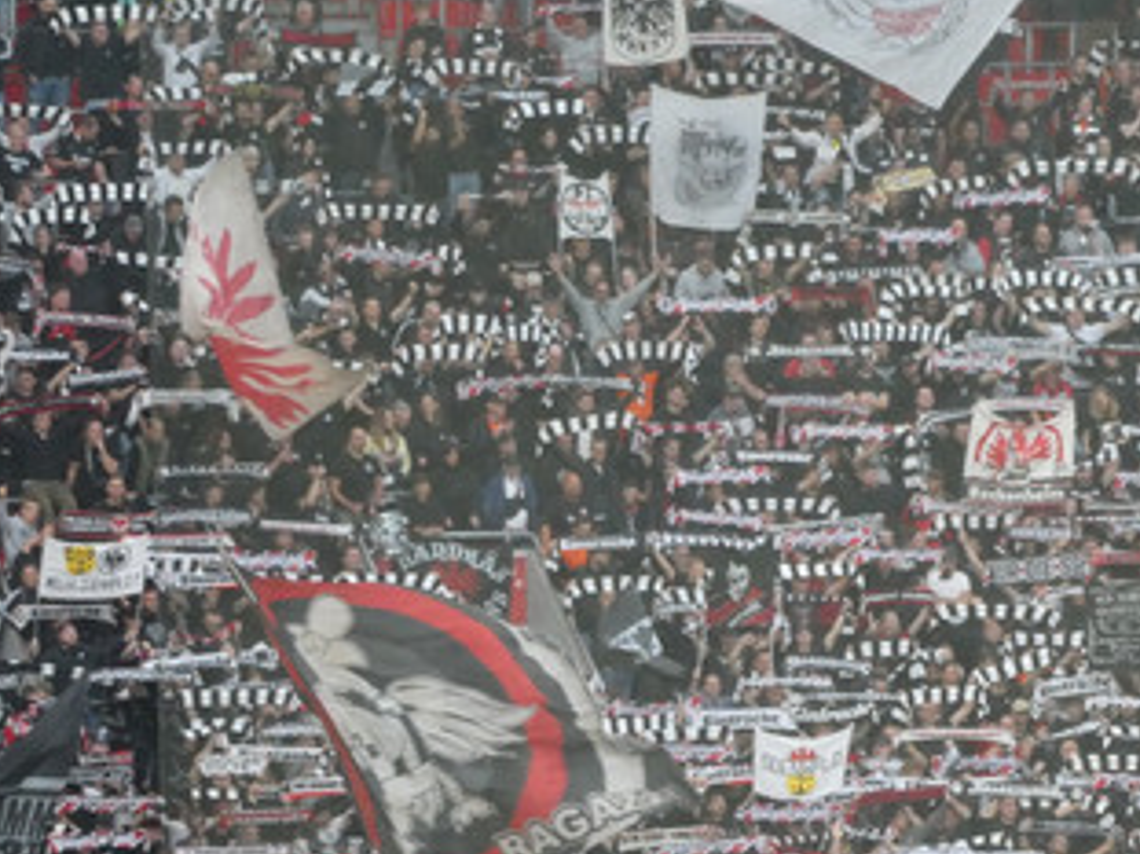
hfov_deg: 4.8
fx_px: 13563
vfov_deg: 3.6
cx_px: 674
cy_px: 634
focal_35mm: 412
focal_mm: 35.8
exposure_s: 1/80
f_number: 5.6
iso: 400
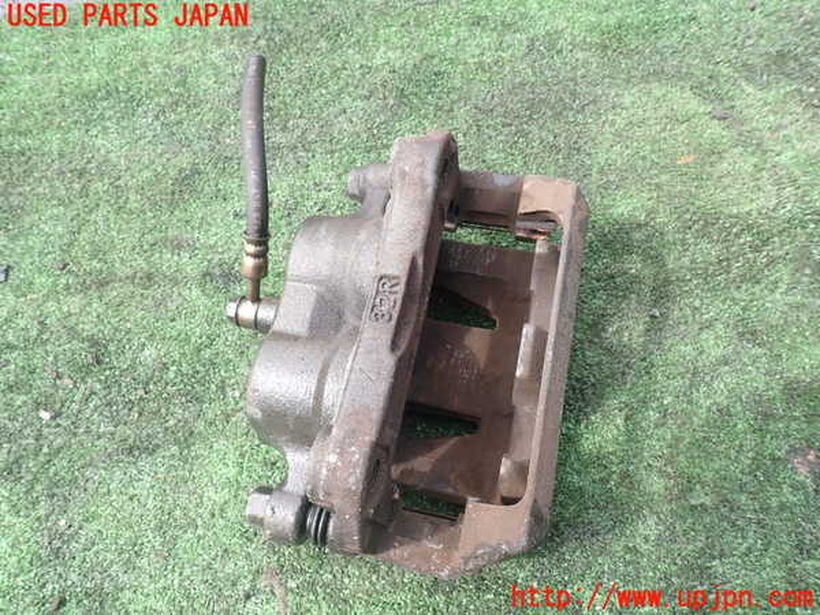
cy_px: 308
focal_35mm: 25
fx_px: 592
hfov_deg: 69.4
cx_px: 410
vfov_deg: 54.9
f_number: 2.8
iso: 100
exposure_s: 1/250
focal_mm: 4.5
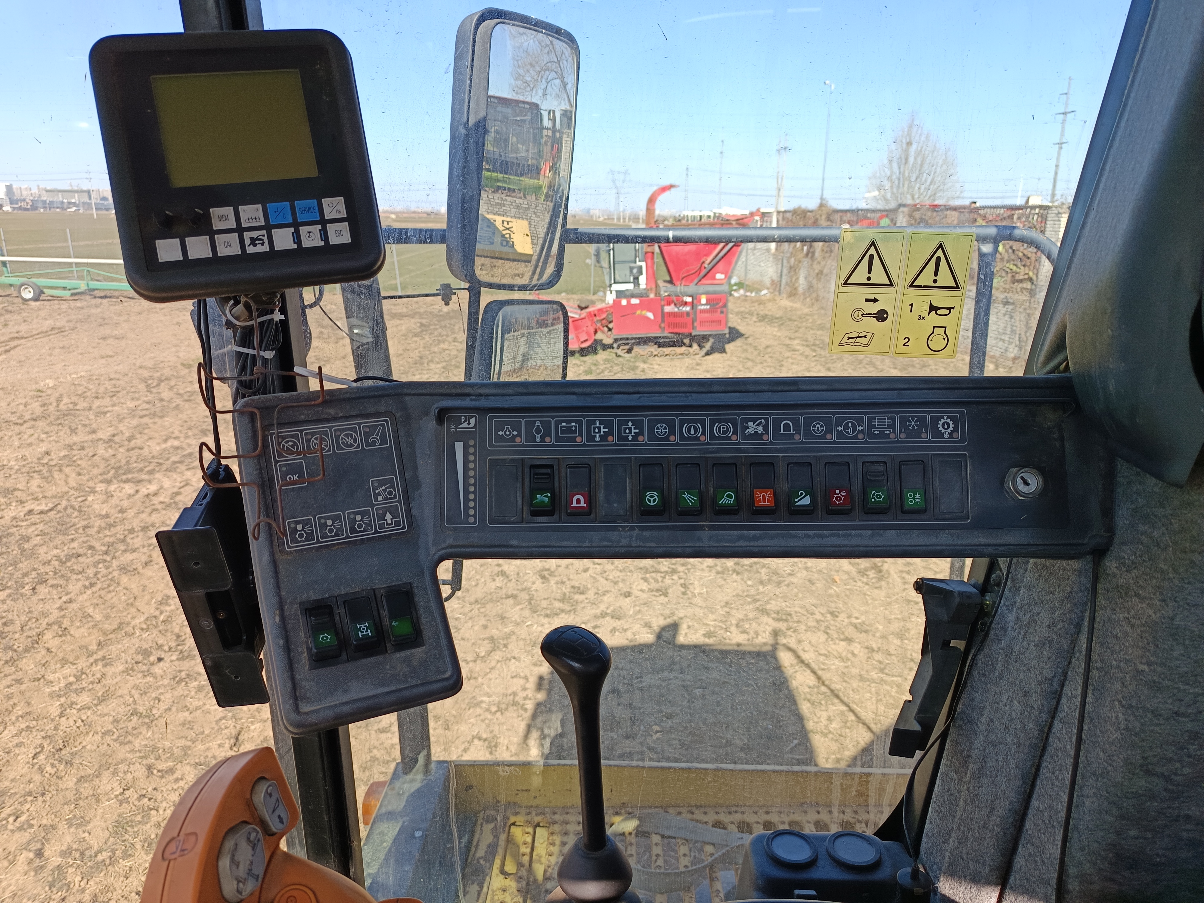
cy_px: 452
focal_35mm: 24
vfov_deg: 56.8
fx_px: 835
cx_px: 602
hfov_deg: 71.6
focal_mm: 5.31
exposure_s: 1/233
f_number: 1.7
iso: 50
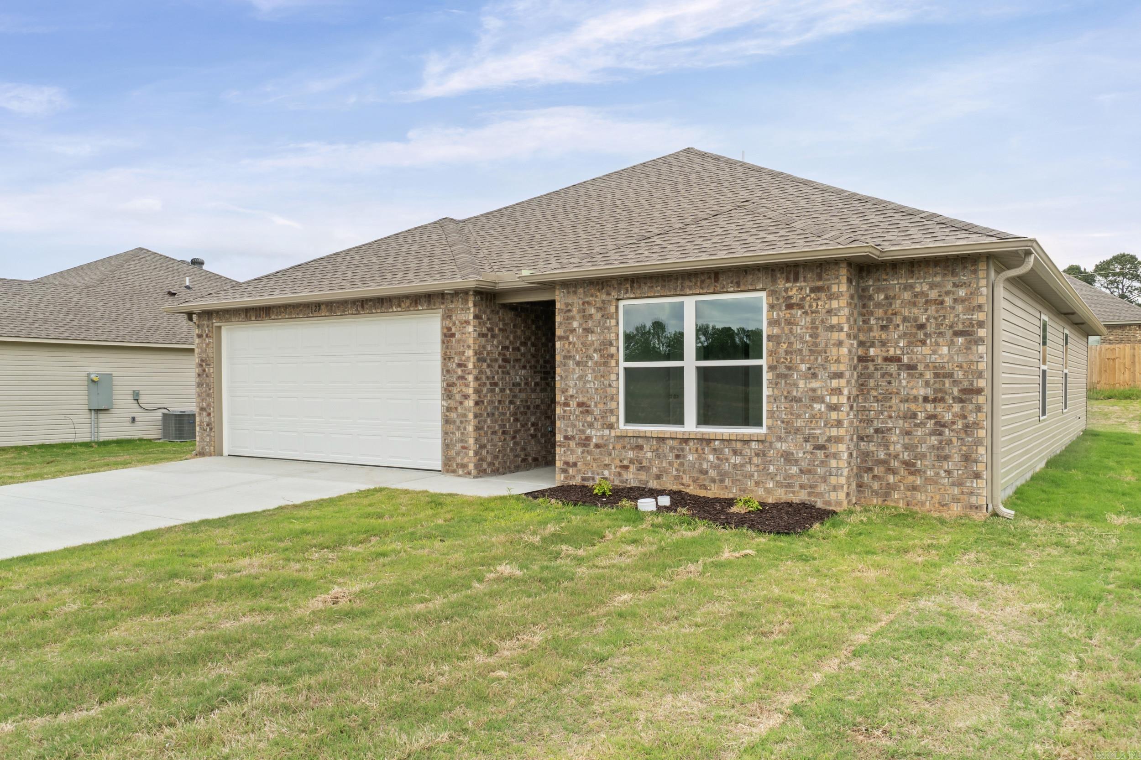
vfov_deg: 47.9
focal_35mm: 27
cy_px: 380
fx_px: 856
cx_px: 570
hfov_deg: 67.4
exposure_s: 1/80
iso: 250
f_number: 9
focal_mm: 18
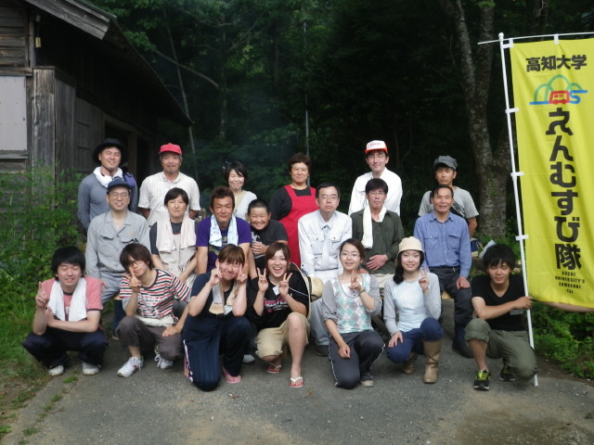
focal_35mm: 42
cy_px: 222
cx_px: 297
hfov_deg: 44.8
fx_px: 721
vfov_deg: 34.3
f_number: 4.2
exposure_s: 1/60
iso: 80
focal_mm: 7.5
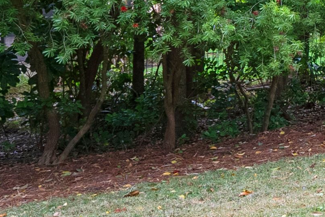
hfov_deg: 17.9
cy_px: -25
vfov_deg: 17.8
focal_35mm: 74
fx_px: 669
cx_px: 663
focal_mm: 14
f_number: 8
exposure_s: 1/250
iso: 1600
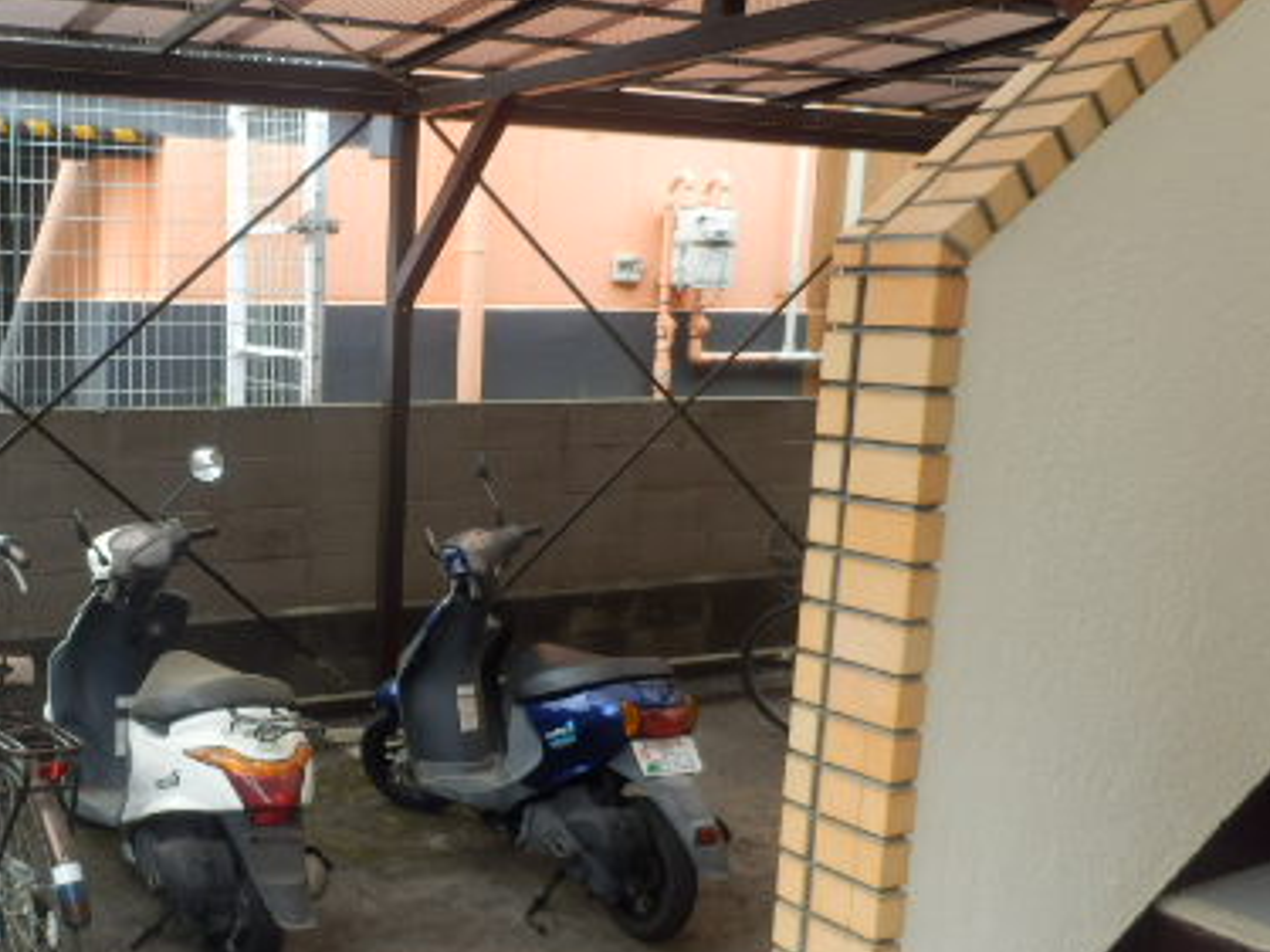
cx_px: 268
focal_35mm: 41
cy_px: 586
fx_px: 1504
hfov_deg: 43.8
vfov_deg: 35.0
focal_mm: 4.2
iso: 80
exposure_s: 1/100
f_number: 3
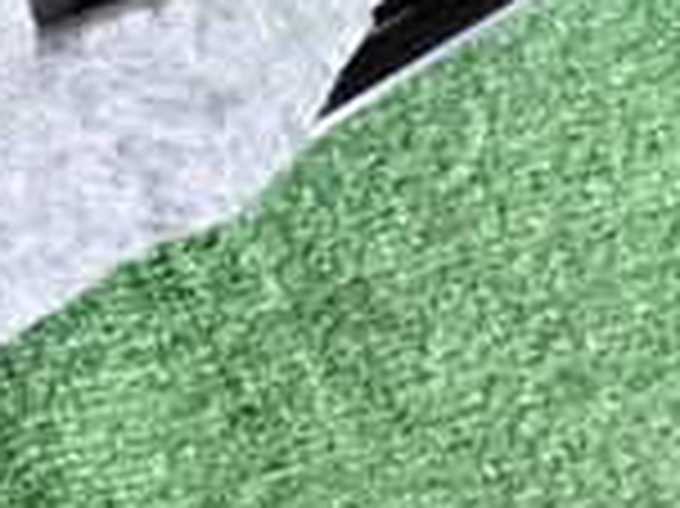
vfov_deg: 8.9
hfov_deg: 11.7
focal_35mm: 163
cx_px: -261
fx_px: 3199
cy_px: -220
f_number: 2.8
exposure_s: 1/125
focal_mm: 7.31
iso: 2500
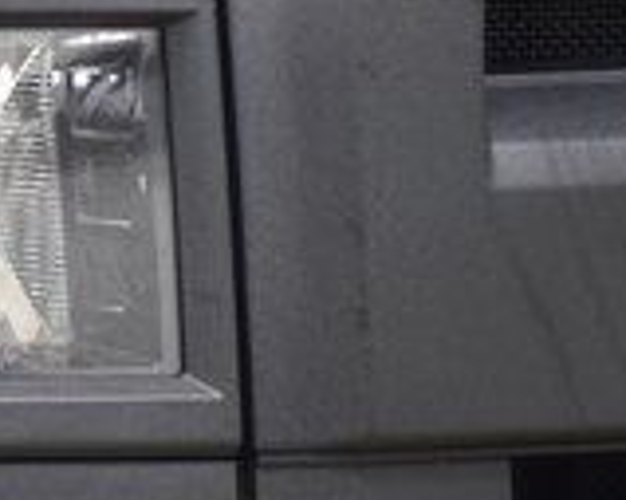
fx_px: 7332
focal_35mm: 396
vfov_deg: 3.9
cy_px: 490
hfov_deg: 4.9
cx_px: -291
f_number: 2.8
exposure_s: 1/80
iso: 1600
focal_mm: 70
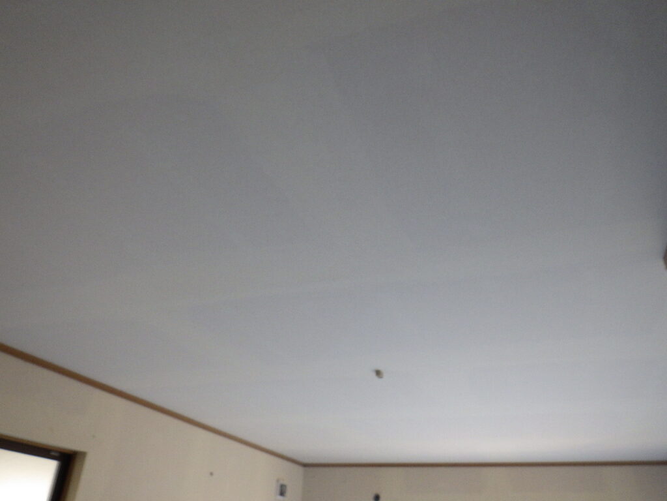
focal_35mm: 28
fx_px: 540
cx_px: 334
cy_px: 250
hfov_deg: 63.4
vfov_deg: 49.7
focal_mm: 5
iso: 250
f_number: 3.5
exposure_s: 1/60
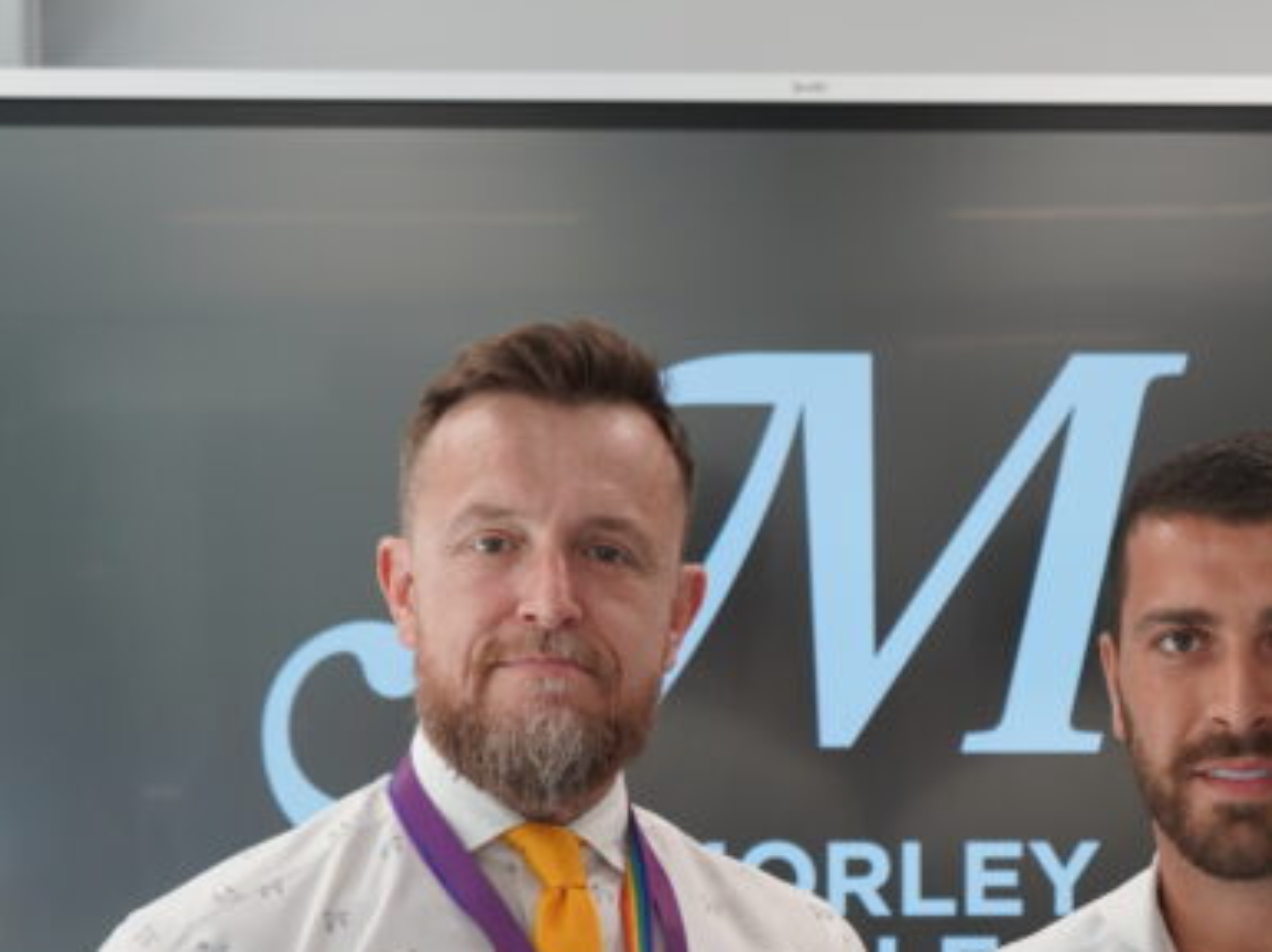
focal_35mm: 85
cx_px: 978
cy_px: 848
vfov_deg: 17.1
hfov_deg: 22.8
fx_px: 3120
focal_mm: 40
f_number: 4
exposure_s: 1/160
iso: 500
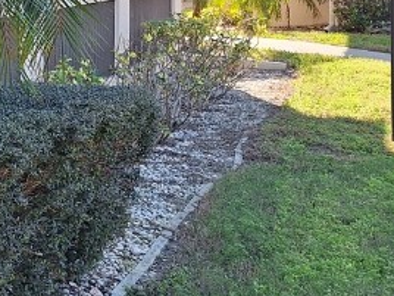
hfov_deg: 20.5
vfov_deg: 16.2
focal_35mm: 88
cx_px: -101
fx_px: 1002
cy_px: -52
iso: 40
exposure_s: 1/754
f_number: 1.8
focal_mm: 5.54
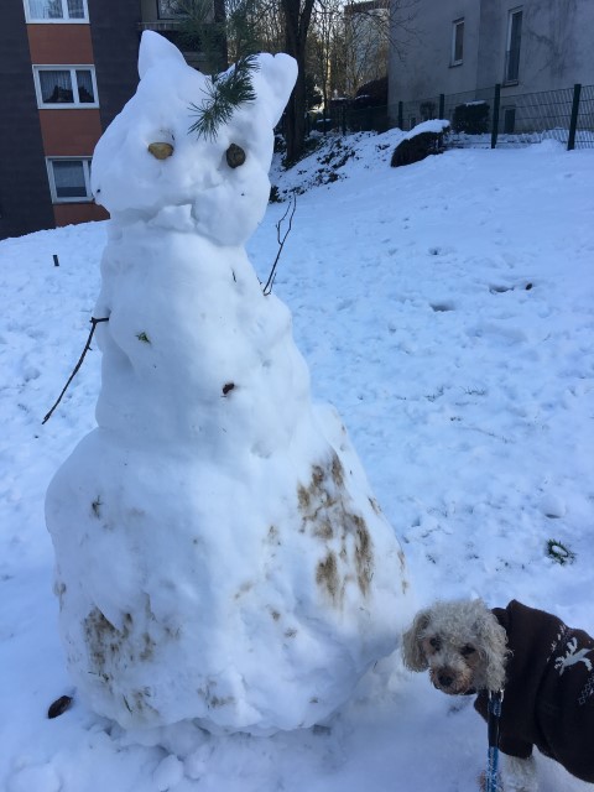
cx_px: 297
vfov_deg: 61.7
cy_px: 396
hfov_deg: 48.2
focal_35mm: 29
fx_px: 664
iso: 25
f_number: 2.2
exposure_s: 1/484
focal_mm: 4.15
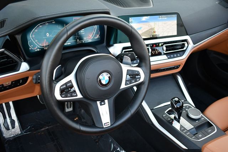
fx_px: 228
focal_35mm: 36
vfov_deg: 36.9
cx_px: 114
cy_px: 76
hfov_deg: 53.1
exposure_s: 1/250
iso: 560
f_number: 3.5
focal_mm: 18
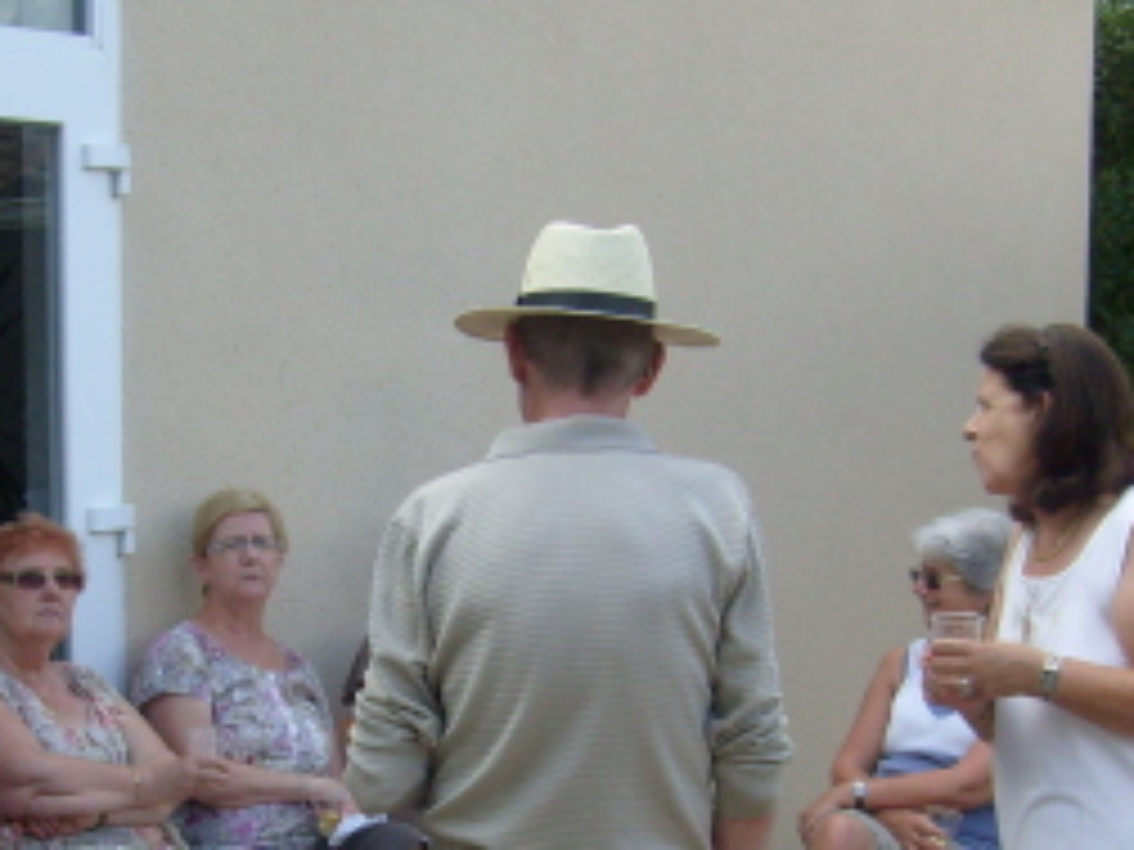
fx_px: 2424
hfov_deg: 26.3
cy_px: 679
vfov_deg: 19.7
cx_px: 475
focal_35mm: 74
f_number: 7.1
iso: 80
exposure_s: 1/90
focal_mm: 5.8
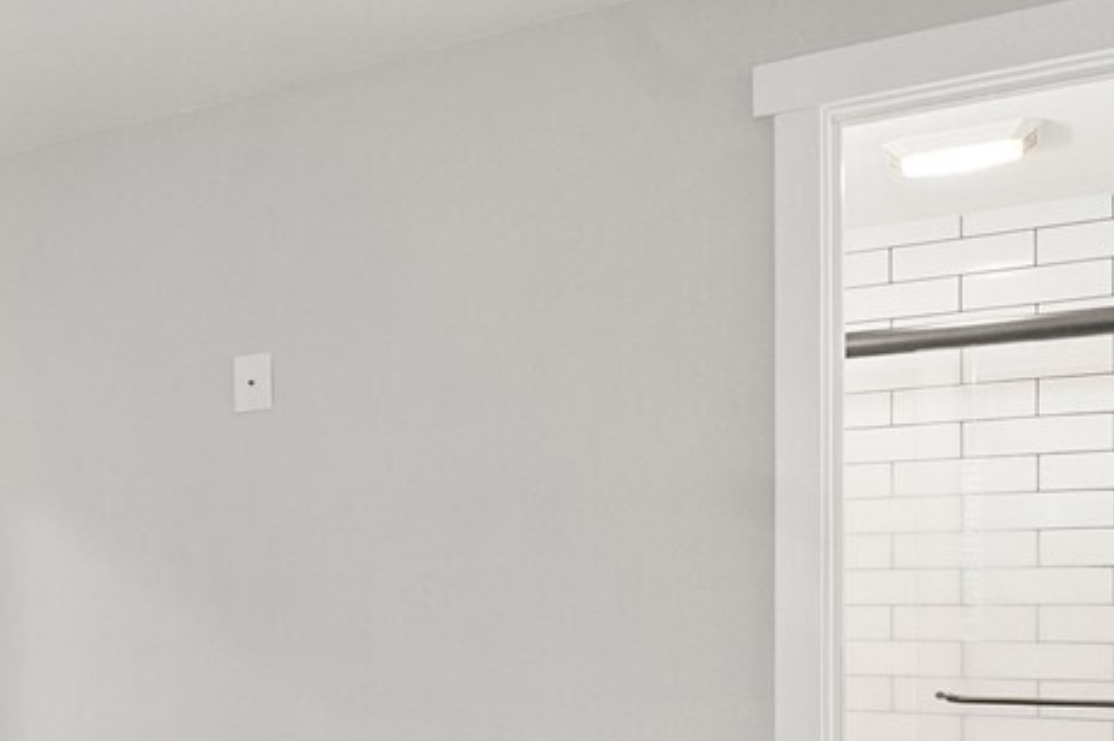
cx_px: -389
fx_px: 1361
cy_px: 662
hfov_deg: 31.9
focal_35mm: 44
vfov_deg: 29.3
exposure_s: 1/60
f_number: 7.1
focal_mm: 12
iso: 640
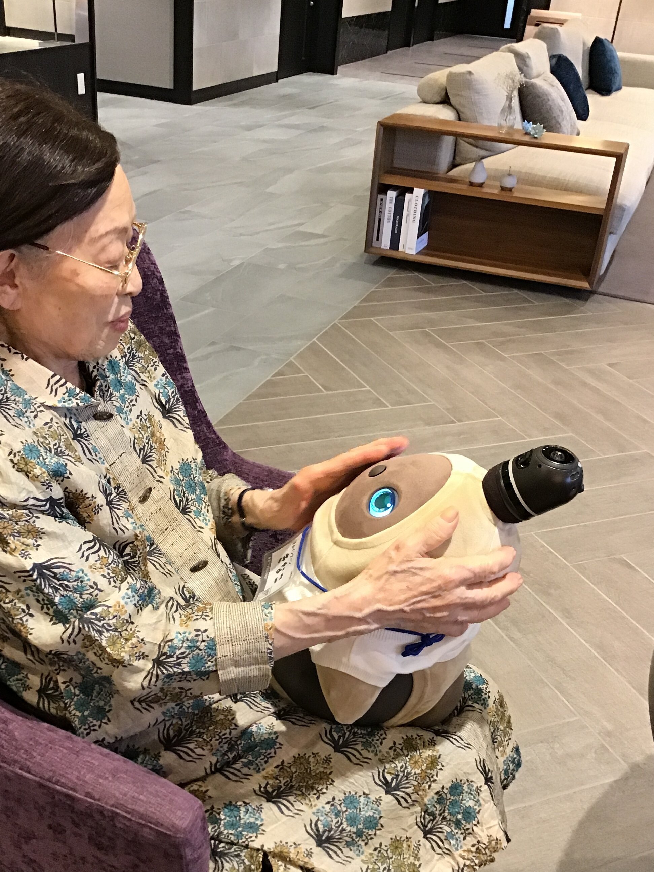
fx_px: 982
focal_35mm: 39
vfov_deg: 47.6
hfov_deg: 36.7
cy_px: 515
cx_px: 277
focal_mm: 3.3
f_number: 2.4
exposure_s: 1/30
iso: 160
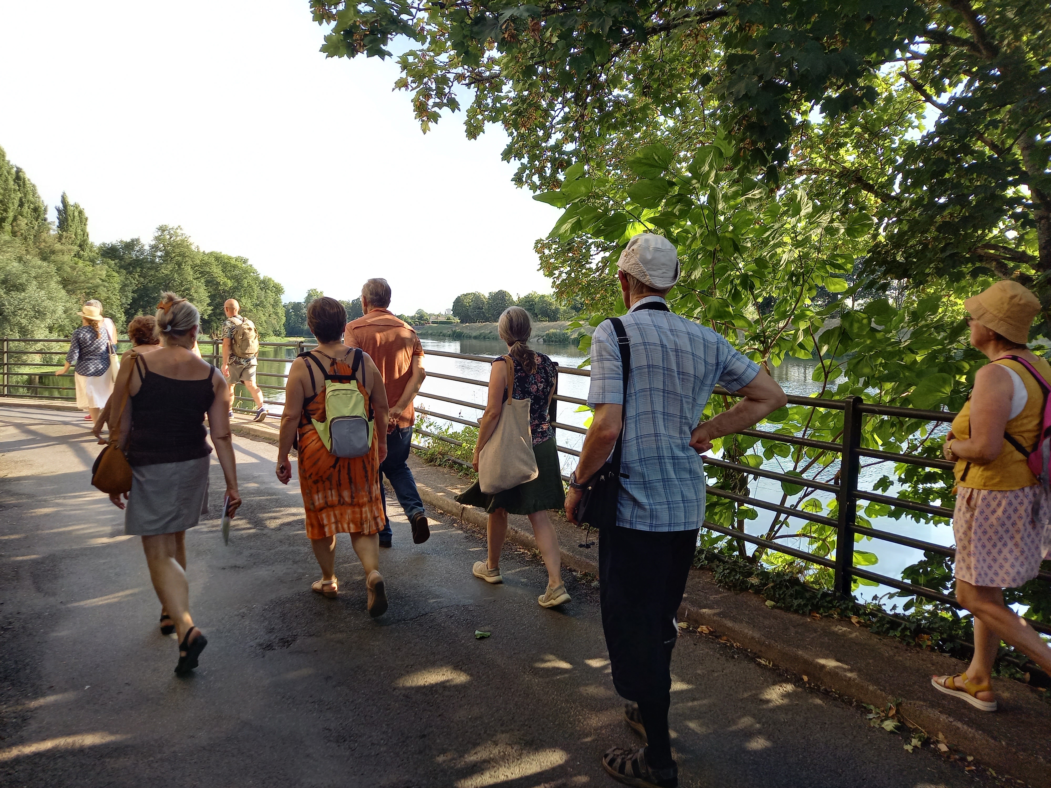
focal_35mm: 25
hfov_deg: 69.4
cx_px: 526
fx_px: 759
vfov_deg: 54.9
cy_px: 394
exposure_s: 1/208
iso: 50
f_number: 1.8
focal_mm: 4.65
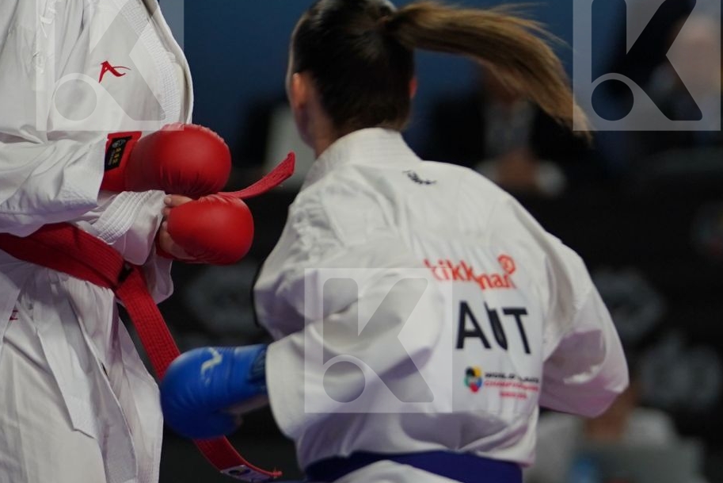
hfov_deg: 3.7
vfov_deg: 2.4
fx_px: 11328
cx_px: 379
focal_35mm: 564
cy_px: 59
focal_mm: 191
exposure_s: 1/1000
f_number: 2.8
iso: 640
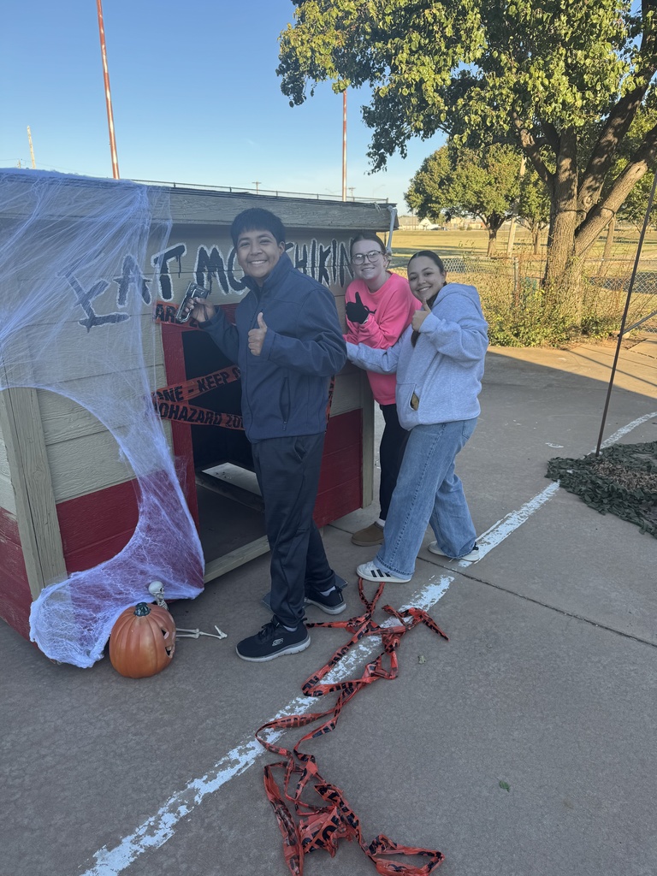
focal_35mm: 24
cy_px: 438
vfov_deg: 71.6
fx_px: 607
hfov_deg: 56.8
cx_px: 328
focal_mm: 6.76
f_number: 1.78
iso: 80
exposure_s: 1/715
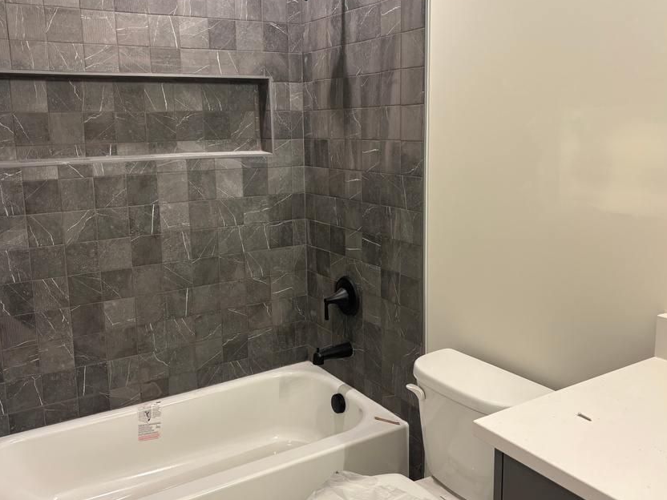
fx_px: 617
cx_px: 317
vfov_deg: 44.1
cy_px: 232
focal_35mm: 32
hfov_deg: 56.8
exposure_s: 1/60
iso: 125
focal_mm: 5.96
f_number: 1.6
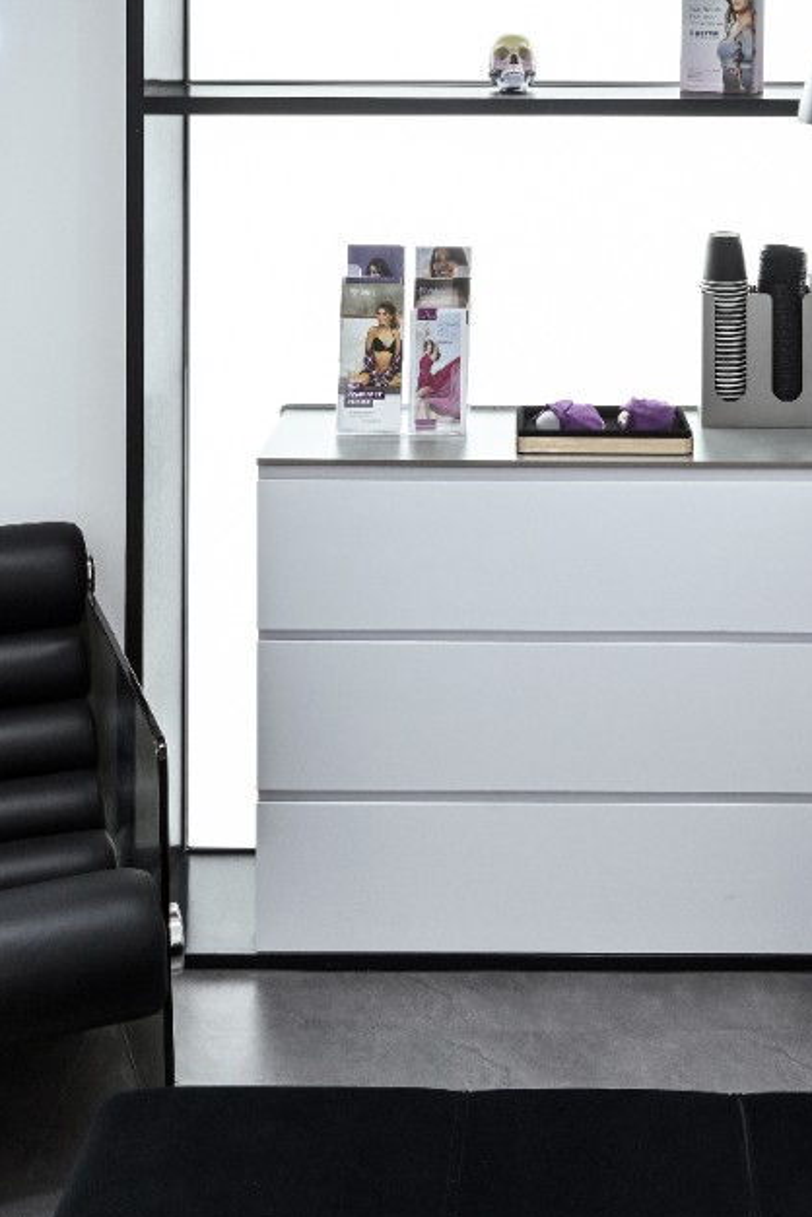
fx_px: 1725
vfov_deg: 35.6
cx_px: 534
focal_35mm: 51
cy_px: 31
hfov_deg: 26.3
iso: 400
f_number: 10
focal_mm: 20
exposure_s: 1/20
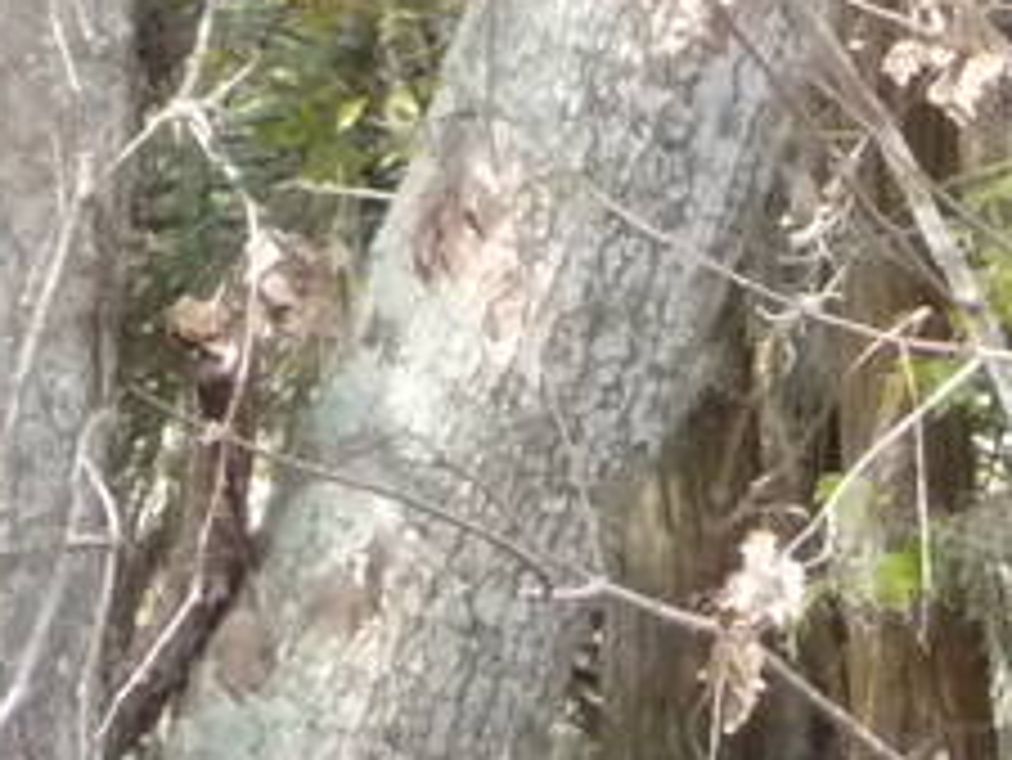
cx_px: 2964
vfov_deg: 1.5
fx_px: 29368
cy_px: 1165
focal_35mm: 1004
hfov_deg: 2.0
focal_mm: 24.1
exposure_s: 1/320
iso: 400
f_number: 4.8
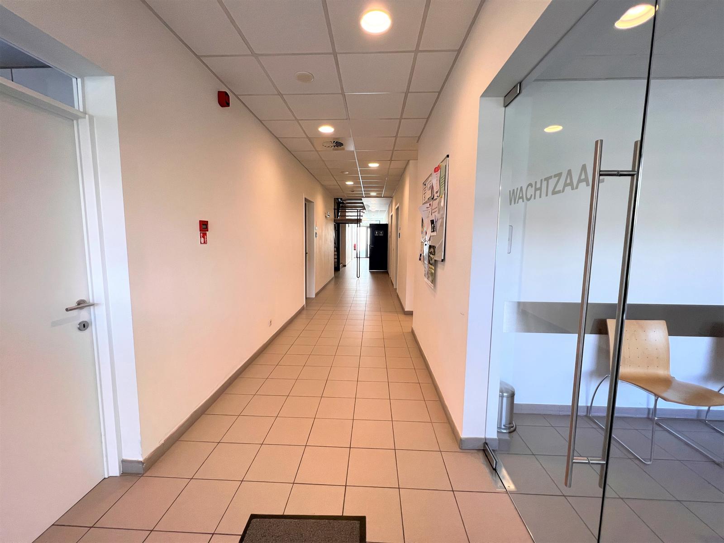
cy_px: 272
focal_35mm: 13
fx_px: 272
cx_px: 362
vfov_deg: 89.9
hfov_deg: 106.2
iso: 64
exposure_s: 1/122
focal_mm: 1.57
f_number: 1.8
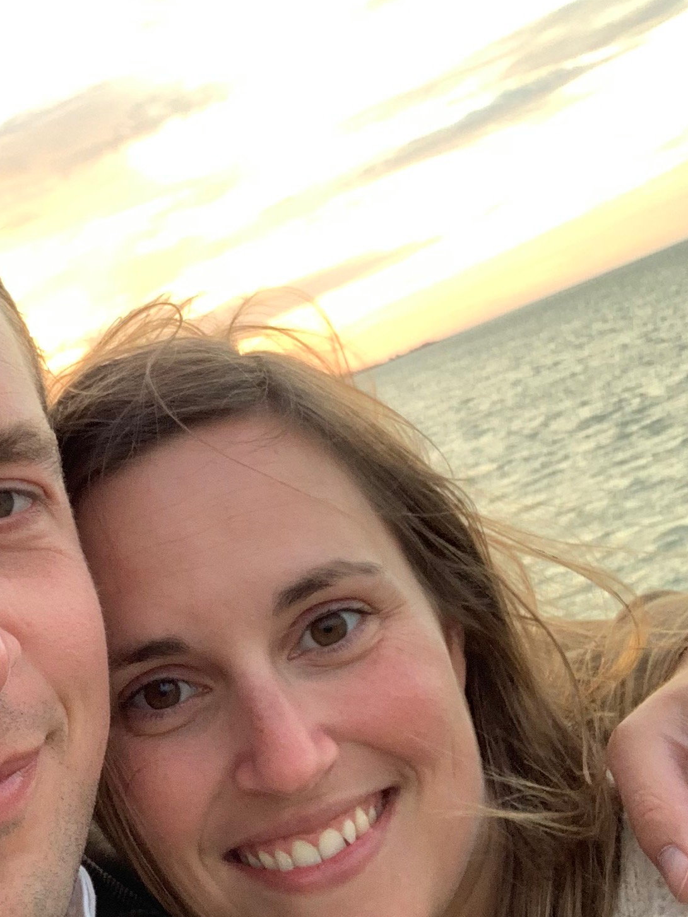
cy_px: 463
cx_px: 44
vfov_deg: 28.6
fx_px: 1802
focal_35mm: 68
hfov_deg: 21.1
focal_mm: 2.87
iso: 64
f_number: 2.2
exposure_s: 1/104
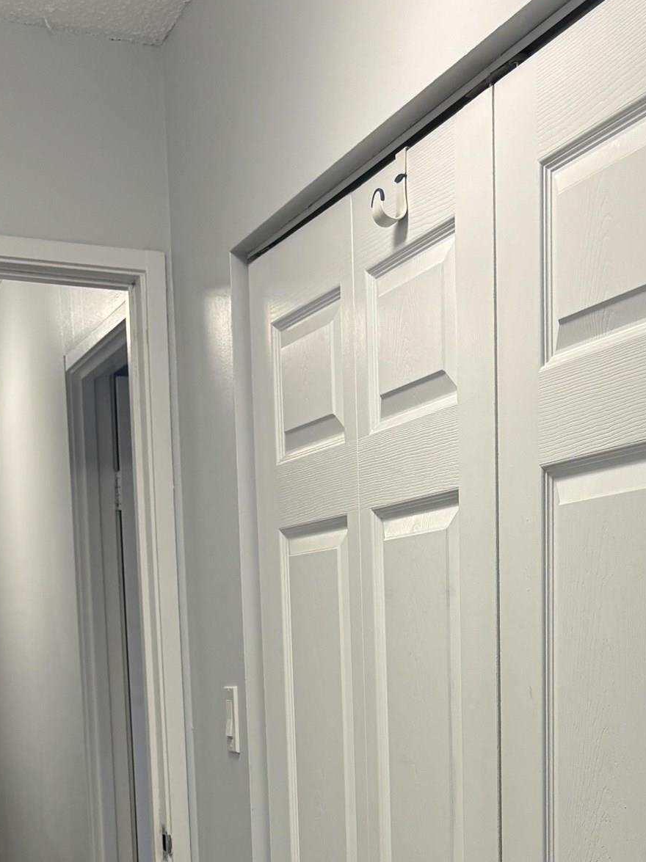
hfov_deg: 27.6
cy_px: 803
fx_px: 1270
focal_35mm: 51
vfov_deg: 35.0
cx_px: 567
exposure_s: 1/120
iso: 80
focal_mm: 5.96
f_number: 1.6
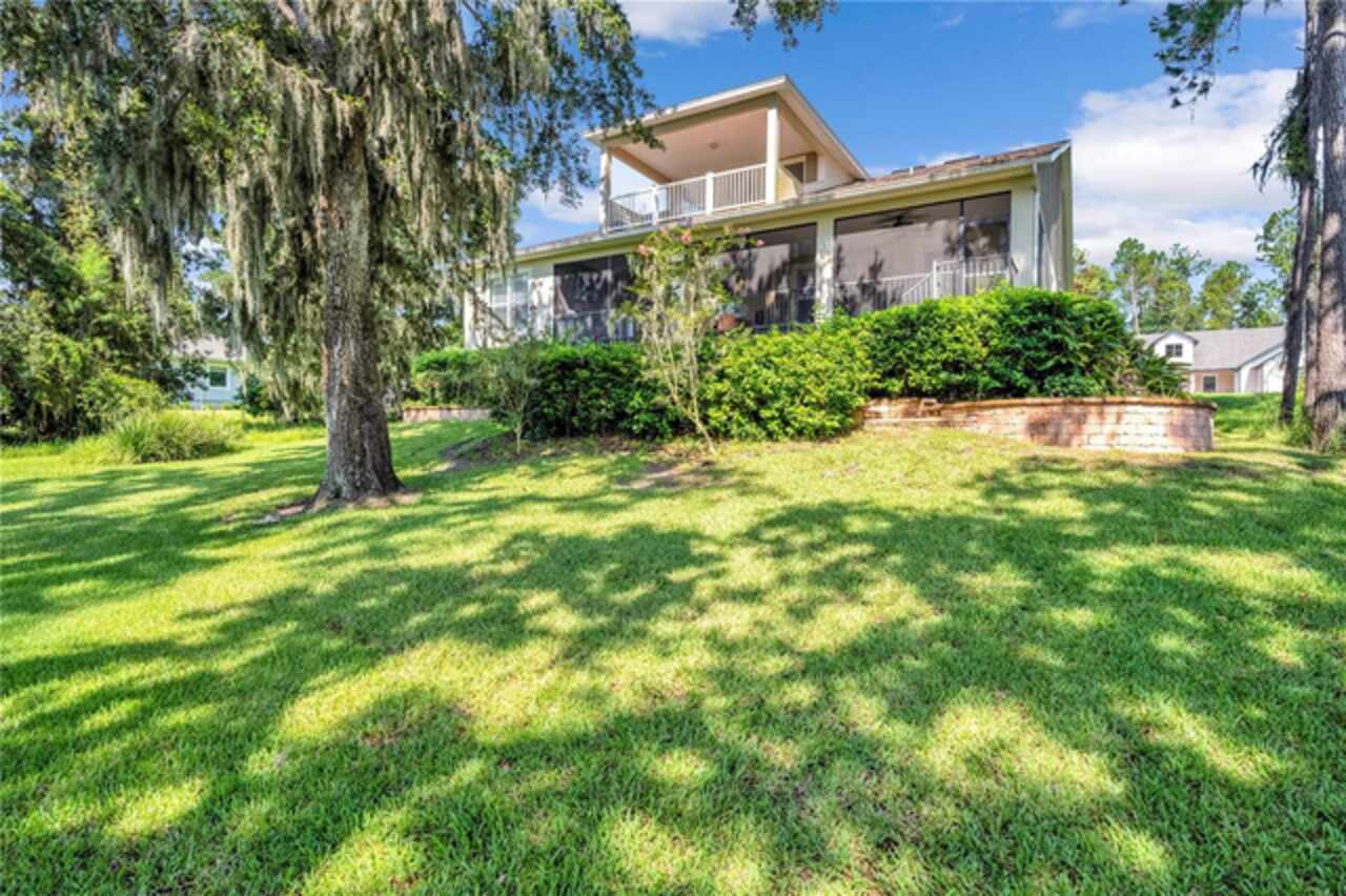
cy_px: 448
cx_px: 673
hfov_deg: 90.0
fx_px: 673
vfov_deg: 67.3
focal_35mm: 18
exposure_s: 1/125
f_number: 9
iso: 200
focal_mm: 18
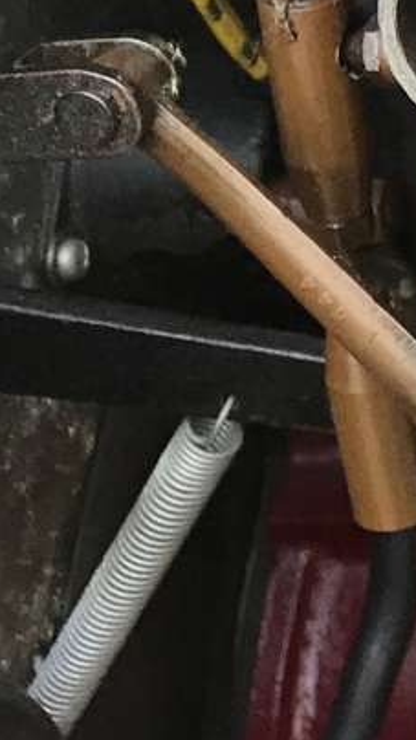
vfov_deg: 14.0
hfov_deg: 6.7
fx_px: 2964
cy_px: 9
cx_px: 1536
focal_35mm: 151
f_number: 1.8
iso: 25
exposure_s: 1/50
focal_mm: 3.99
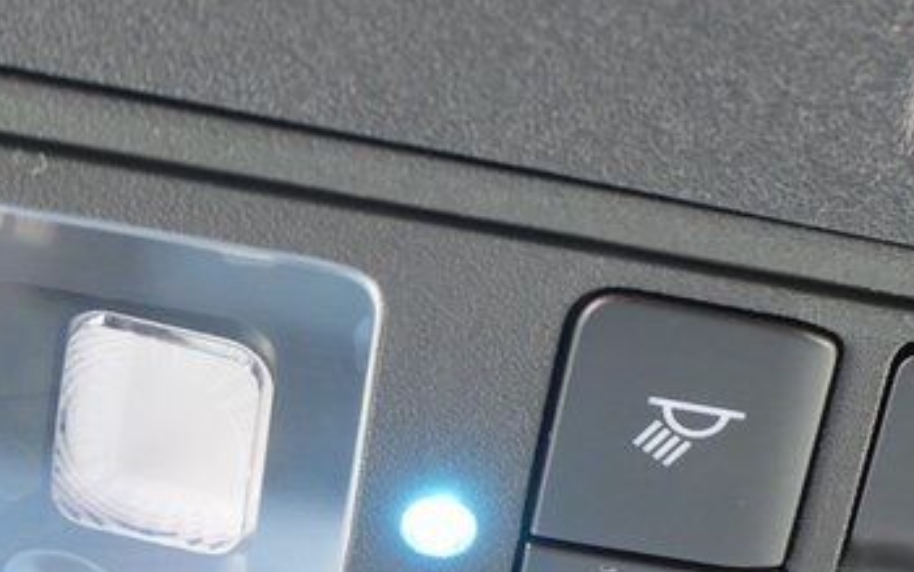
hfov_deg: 20.4
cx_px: 1188
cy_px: 326
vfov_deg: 14.1
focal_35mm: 93
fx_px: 2317
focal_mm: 15
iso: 1000
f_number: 3.8
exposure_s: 1/60
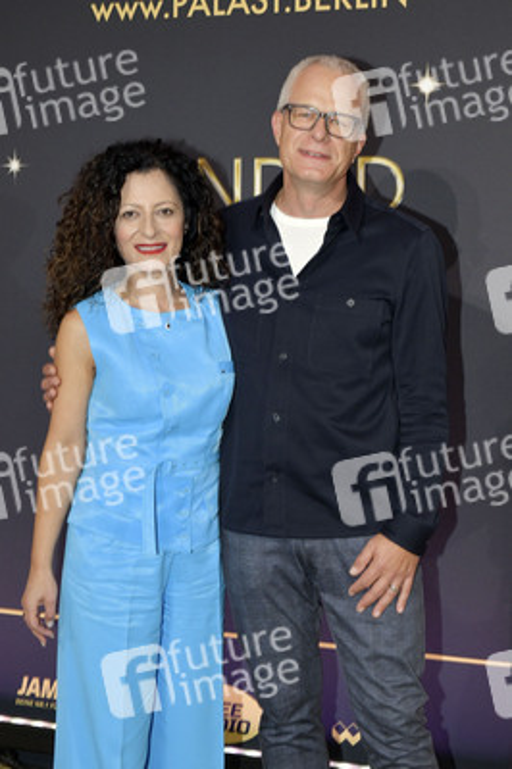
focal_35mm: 50
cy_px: 384
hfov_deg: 26.9
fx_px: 1068
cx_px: 256
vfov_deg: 39.6
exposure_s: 1/250
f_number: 6.3
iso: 1250
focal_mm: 50
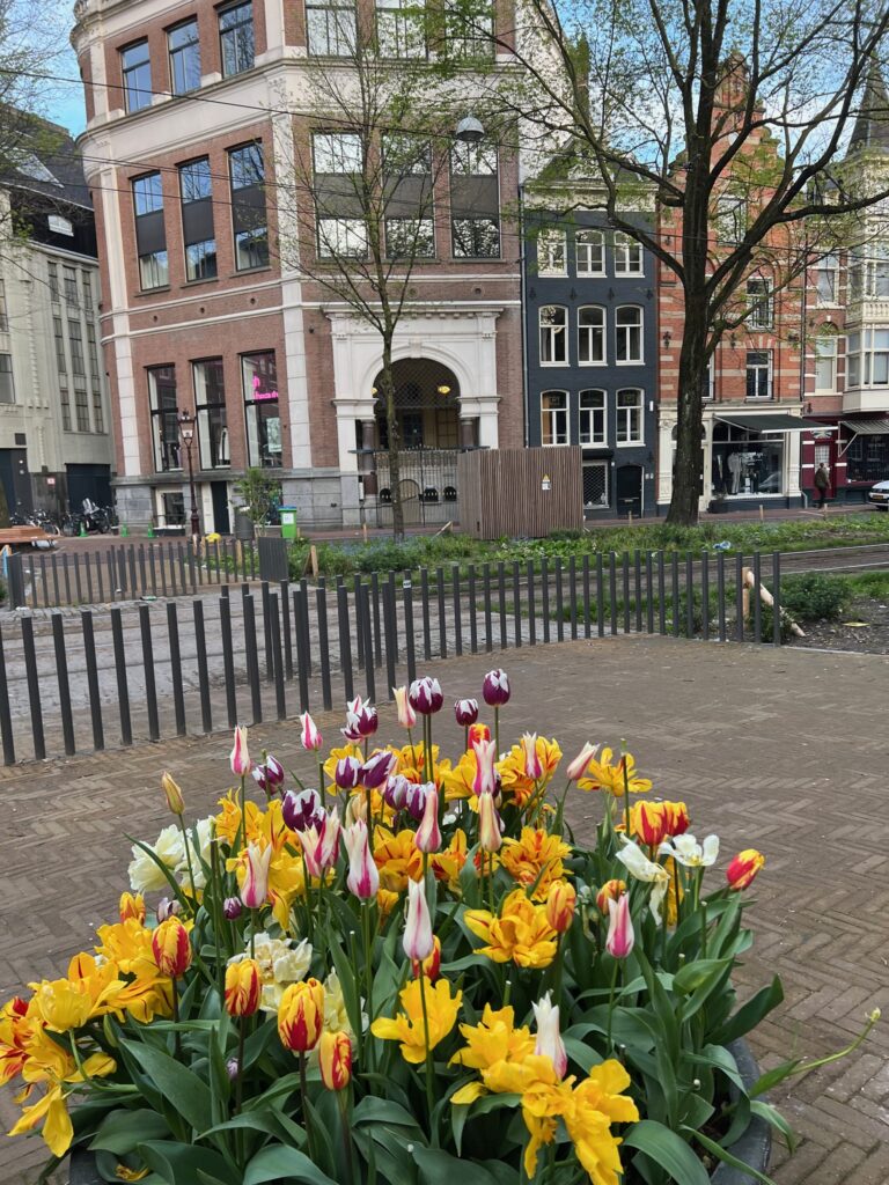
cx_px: 444
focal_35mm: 26
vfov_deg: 67.3
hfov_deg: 53.1
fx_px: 890
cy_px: 592
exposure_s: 1/121
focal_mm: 5.7
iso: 64
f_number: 1.5
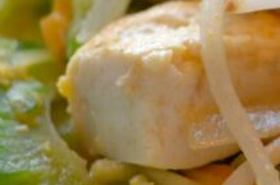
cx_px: 644
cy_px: 27
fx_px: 2832
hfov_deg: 5.5
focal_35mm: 365
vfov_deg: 3.7
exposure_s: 1/60
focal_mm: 50
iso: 450
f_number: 4
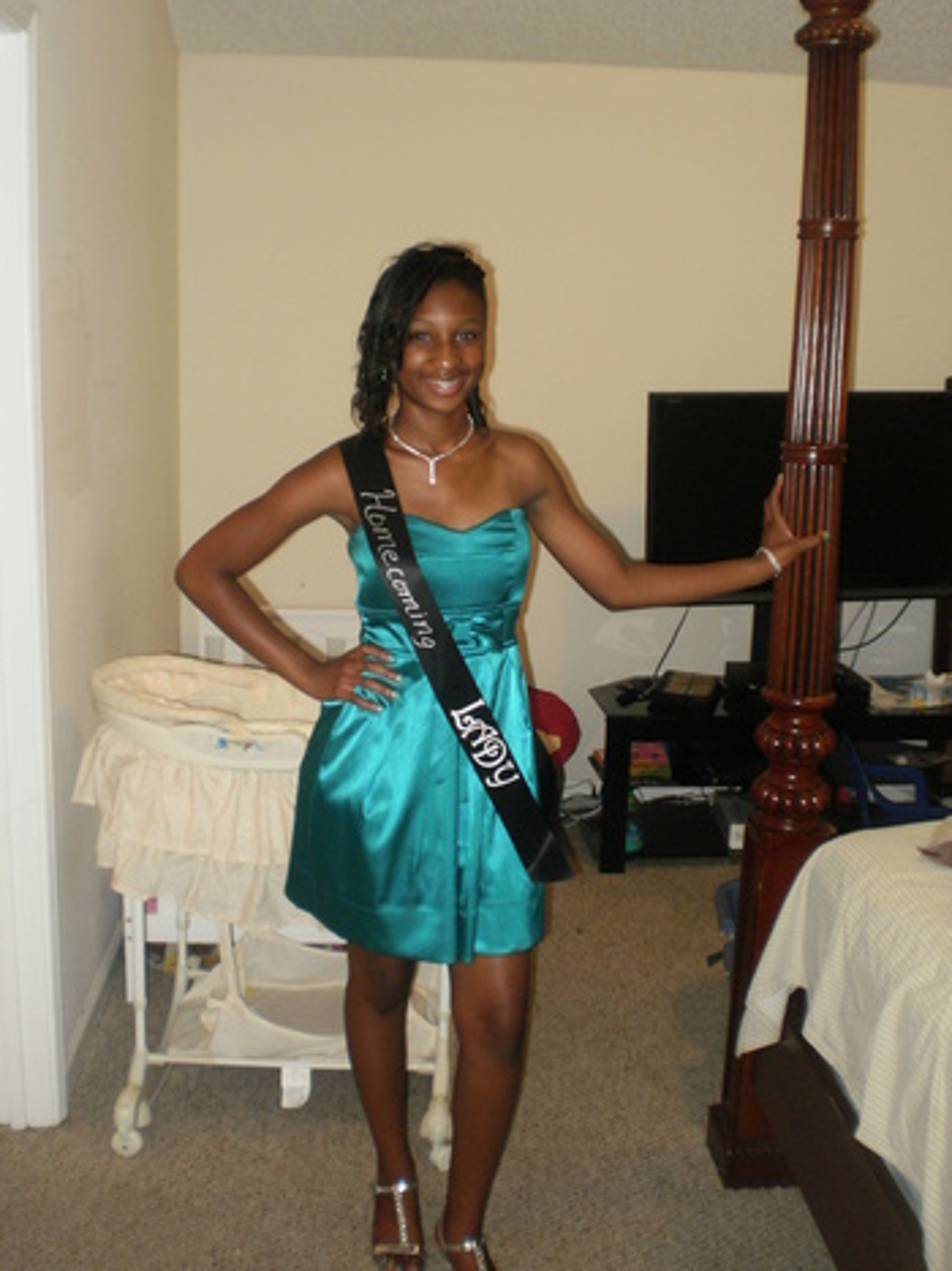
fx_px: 1357
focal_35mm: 37
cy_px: 640
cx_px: 471
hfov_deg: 38.6
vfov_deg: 50.1
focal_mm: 6.3
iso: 125
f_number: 3.1
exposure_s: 1/30
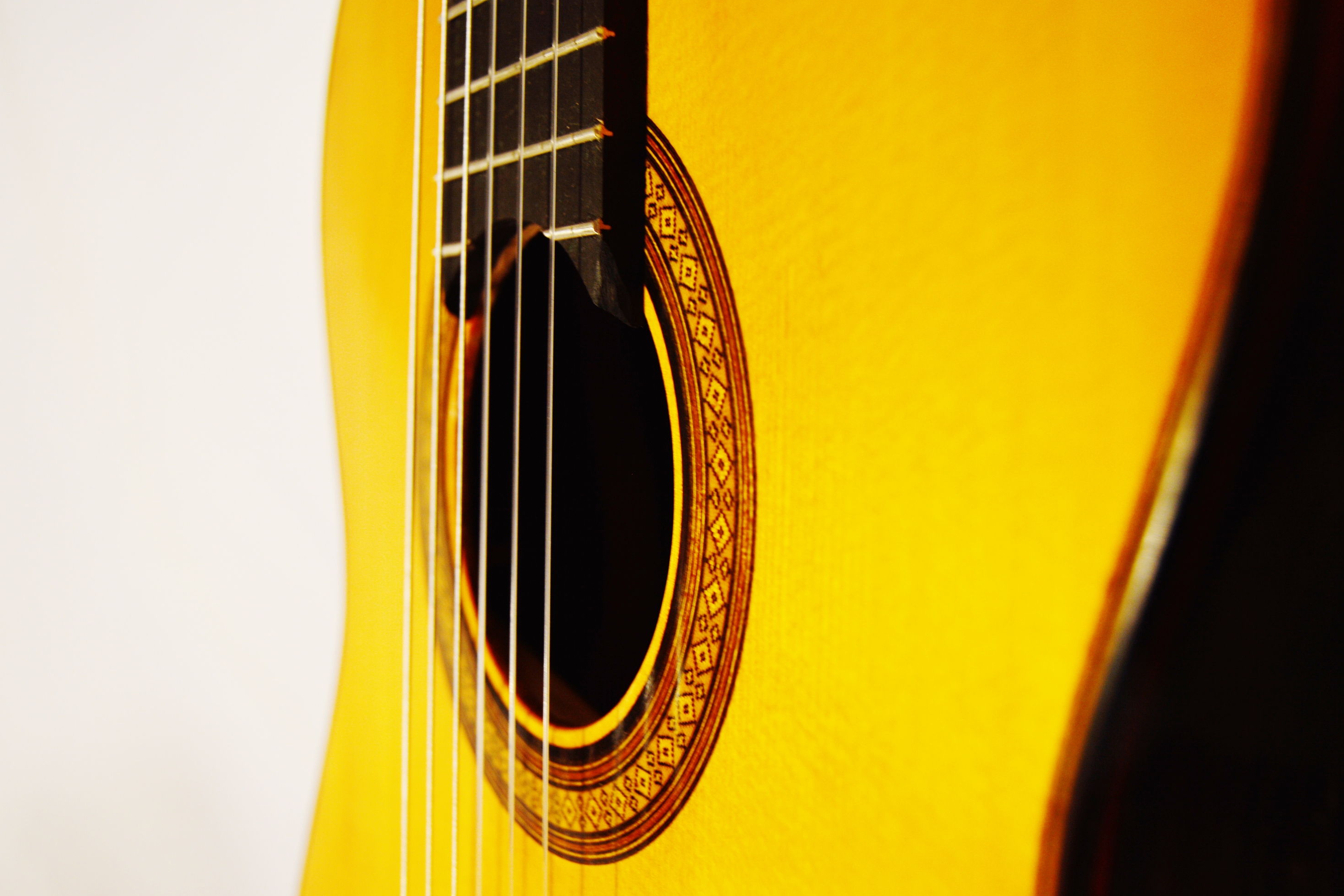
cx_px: 683
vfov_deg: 35.9
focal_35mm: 37
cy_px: 445
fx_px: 1381
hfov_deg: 51.9
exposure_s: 1/25
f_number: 4.5
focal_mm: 24
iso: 100
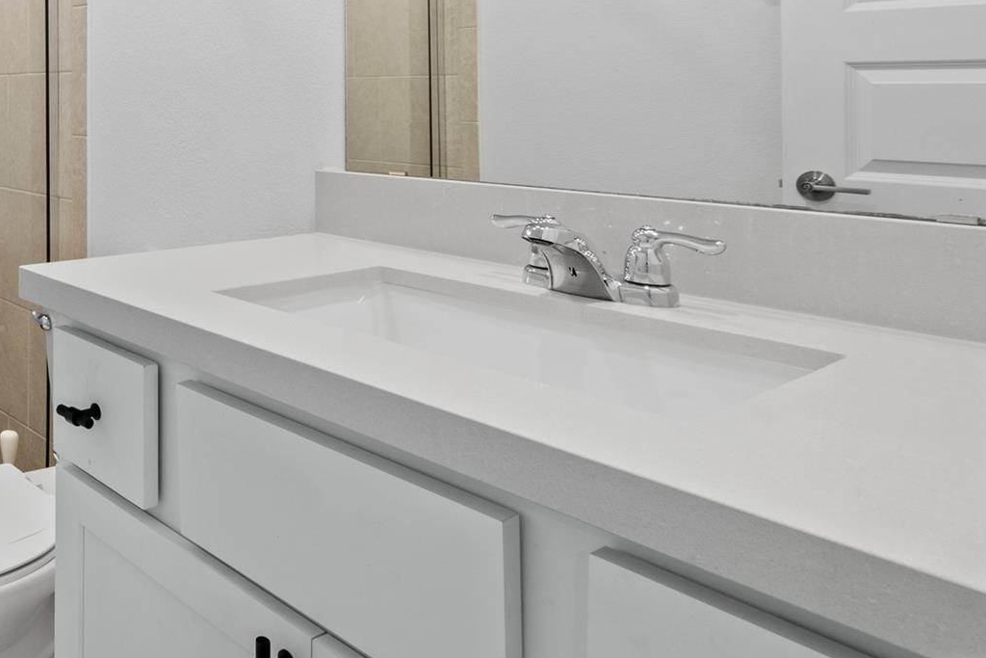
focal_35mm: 30
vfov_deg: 41.1
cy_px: 99
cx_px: 11
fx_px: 822
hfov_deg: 50.6
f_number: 11
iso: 250
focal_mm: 10
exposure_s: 1.3
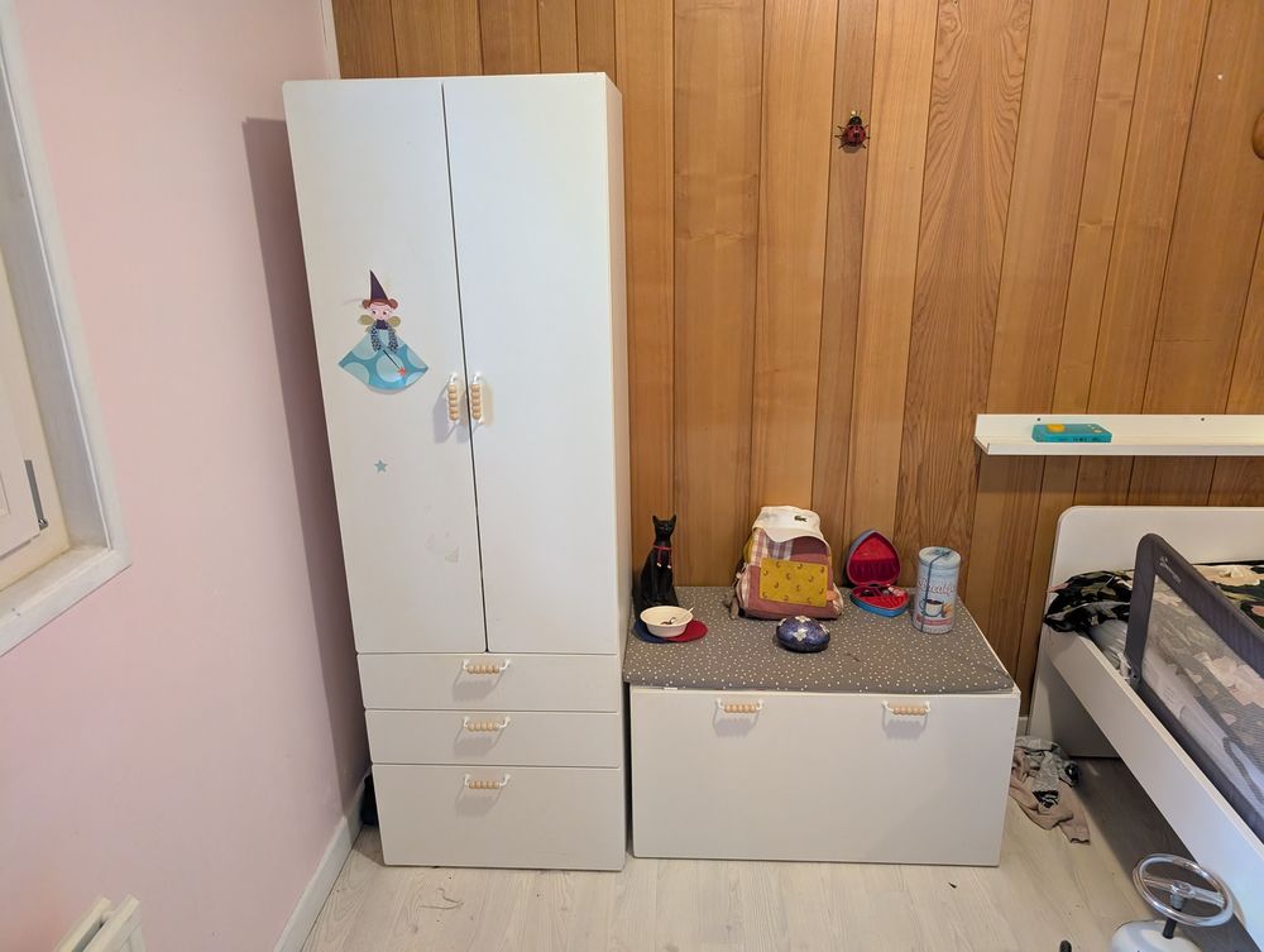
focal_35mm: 24
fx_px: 878
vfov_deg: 56.9
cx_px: 632
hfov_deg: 71.5
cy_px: 476
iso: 1724
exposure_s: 1/126
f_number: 1.68
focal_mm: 6.9
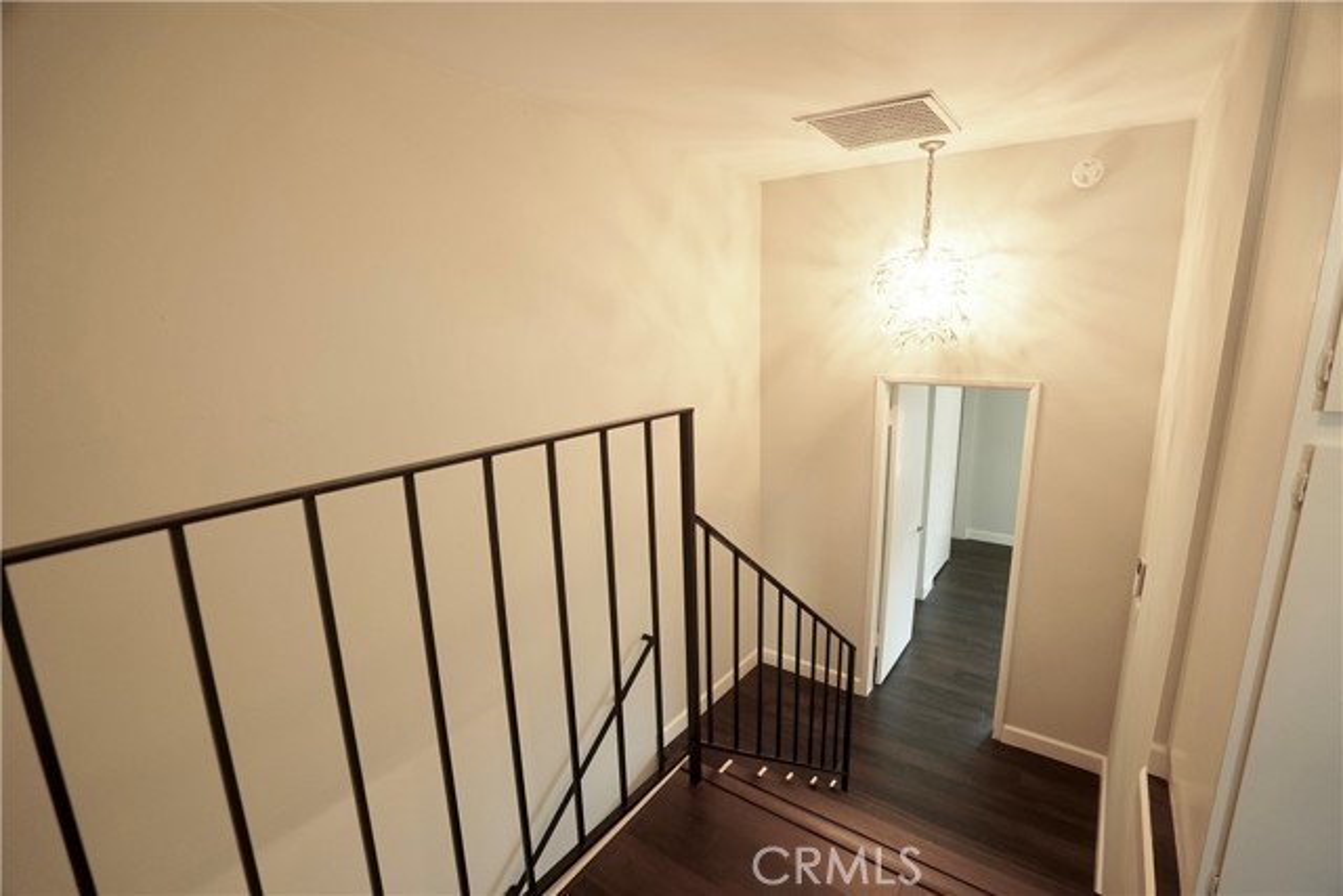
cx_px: 672
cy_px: 448
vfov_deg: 73.8
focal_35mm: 16
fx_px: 597
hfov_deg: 96.7
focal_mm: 16
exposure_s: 1/60
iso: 1000
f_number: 4
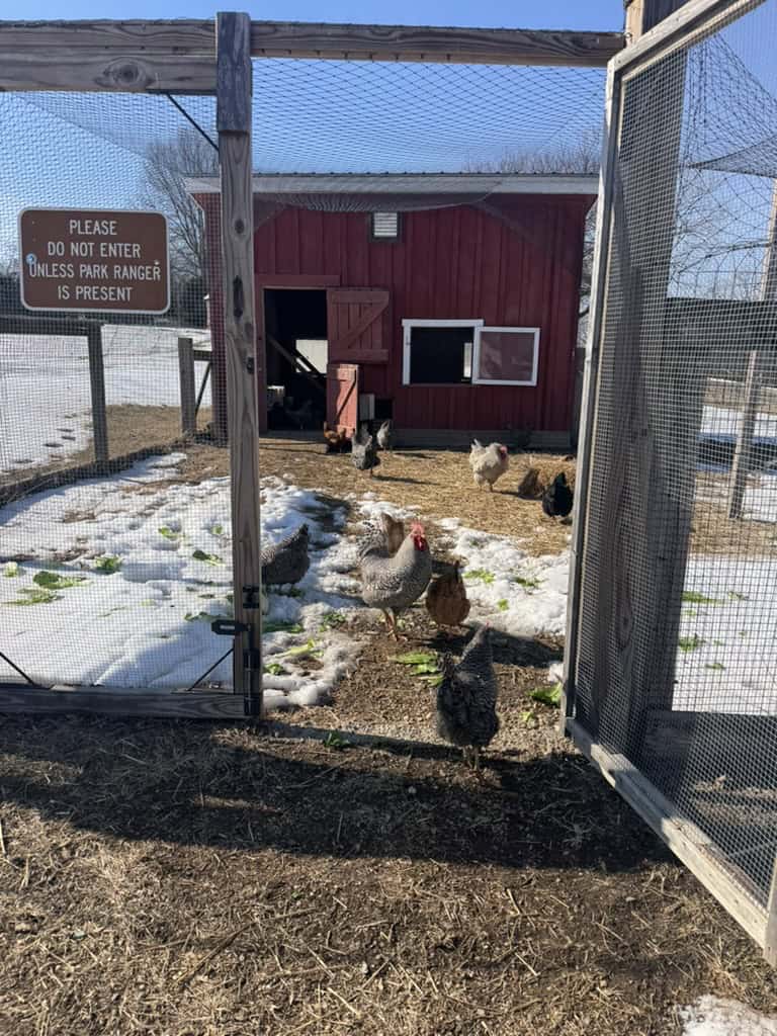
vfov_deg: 71.6
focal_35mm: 24
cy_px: 518
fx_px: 718
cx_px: 388
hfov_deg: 56.8
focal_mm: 6.8
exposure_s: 1/3247
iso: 80
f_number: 1.8
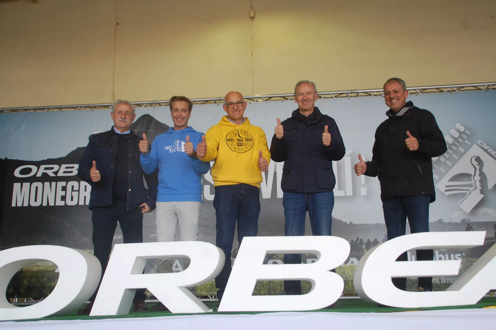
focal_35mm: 42
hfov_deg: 46.4
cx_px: 248
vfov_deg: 31.8
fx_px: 578
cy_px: 165
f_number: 4.5
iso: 400
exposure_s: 1/80
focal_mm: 28
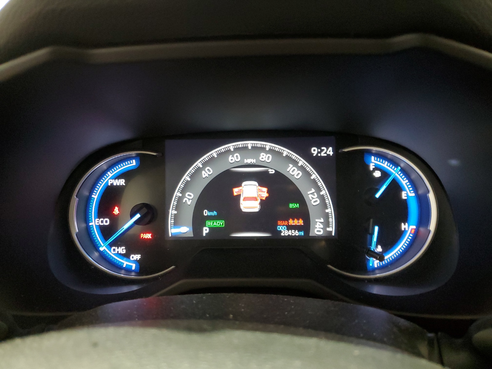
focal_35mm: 26
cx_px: 246
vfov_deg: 53.1
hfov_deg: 67.3
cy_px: 184
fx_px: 370
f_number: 1.5
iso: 335
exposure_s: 1/30
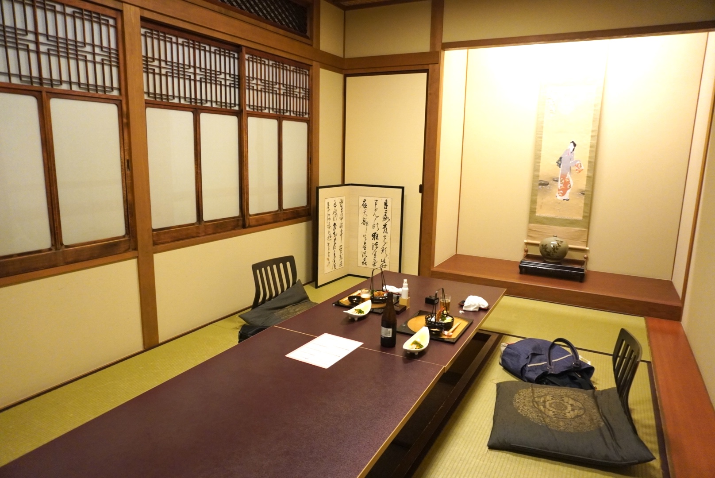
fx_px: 477
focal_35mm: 24
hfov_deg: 73.7
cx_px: 358
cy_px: 239
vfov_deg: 53.2
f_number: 3.5
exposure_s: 1/160
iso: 2500
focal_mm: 16
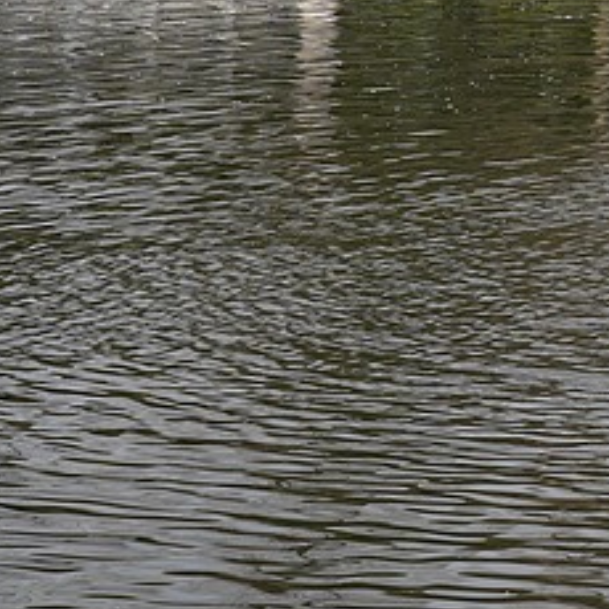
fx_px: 3583
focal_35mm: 180
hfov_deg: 8.6
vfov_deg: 9.3
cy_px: -422
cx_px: 1581
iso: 100
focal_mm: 38
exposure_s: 1/25
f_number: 20
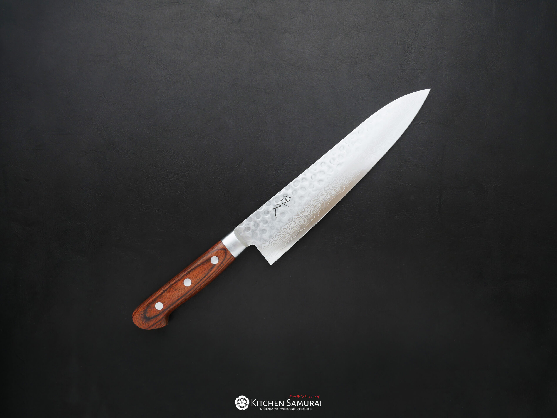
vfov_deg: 46.8
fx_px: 483
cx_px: 278
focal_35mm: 30
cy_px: 209
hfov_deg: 59.9
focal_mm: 15
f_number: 5.6
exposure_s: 1/125
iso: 200
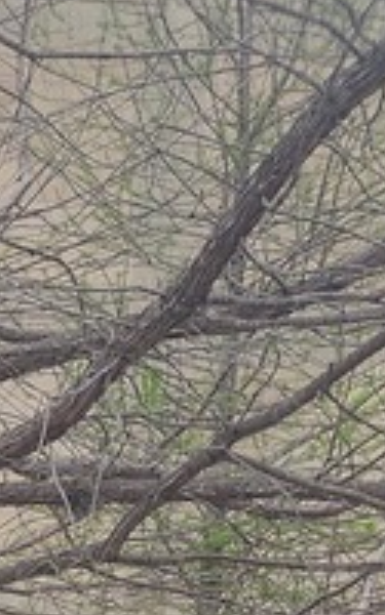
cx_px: -166
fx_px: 2098
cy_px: 1476
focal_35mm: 125
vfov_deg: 12.8
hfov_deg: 10.2
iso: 50
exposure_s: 1/180
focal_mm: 6.4
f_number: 1.8
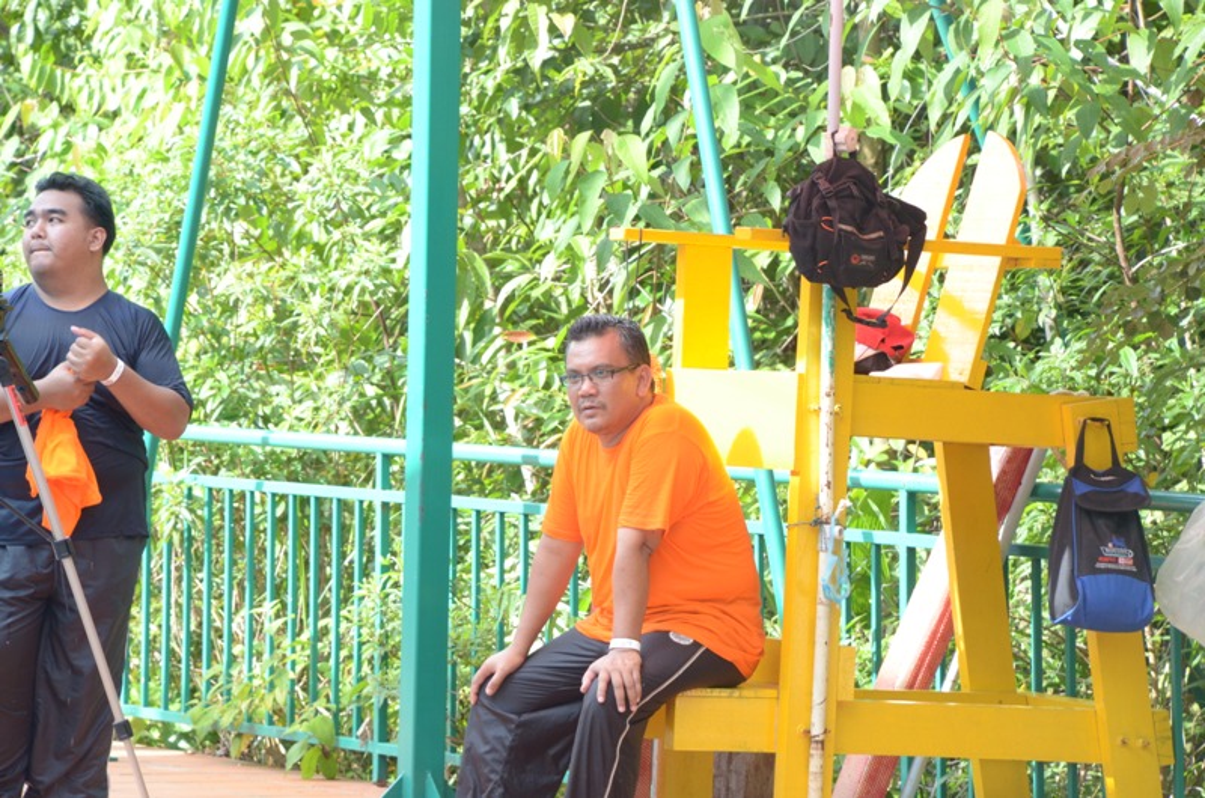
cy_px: 399
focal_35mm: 202
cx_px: 602
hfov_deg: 10.2
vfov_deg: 6.8
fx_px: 6765
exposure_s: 1/160
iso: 640
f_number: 9
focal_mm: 135
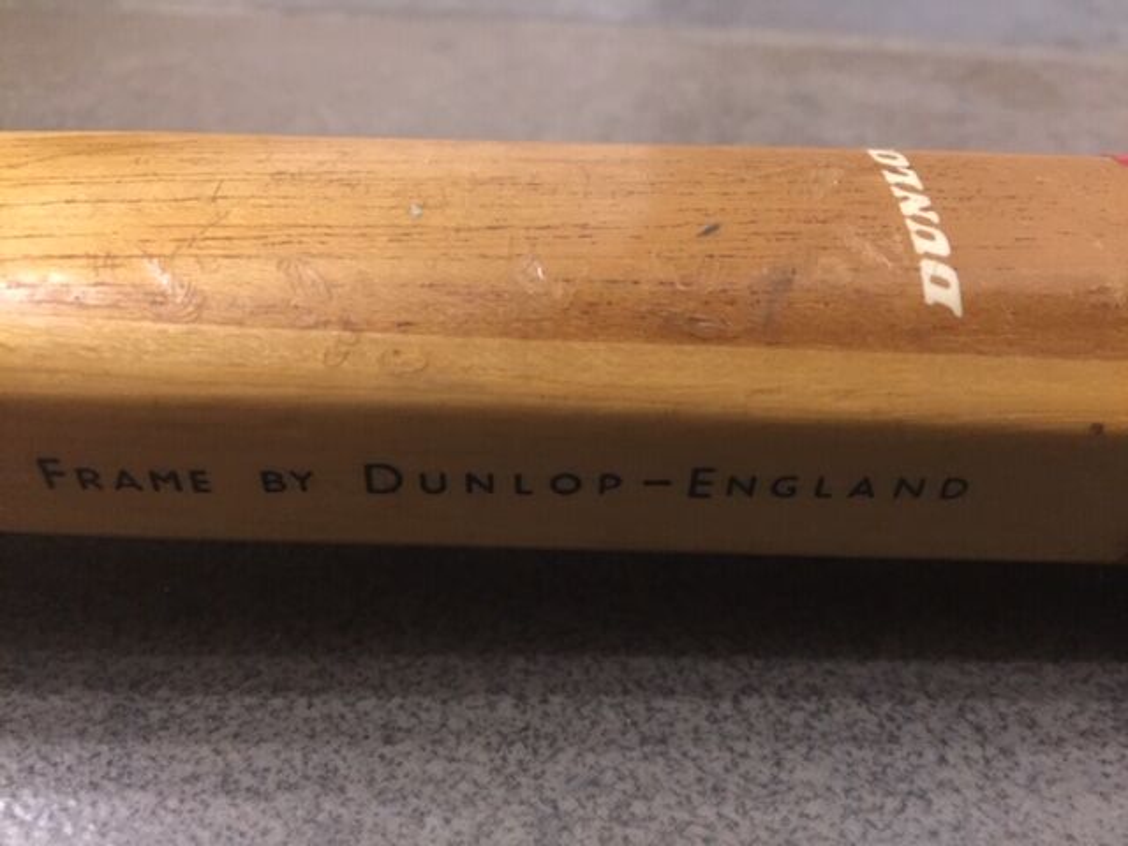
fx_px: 945
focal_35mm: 29
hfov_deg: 61.7
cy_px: 423
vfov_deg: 48.2
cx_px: 564
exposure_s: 1/17
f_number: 2.2
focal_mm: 4.15
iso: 500
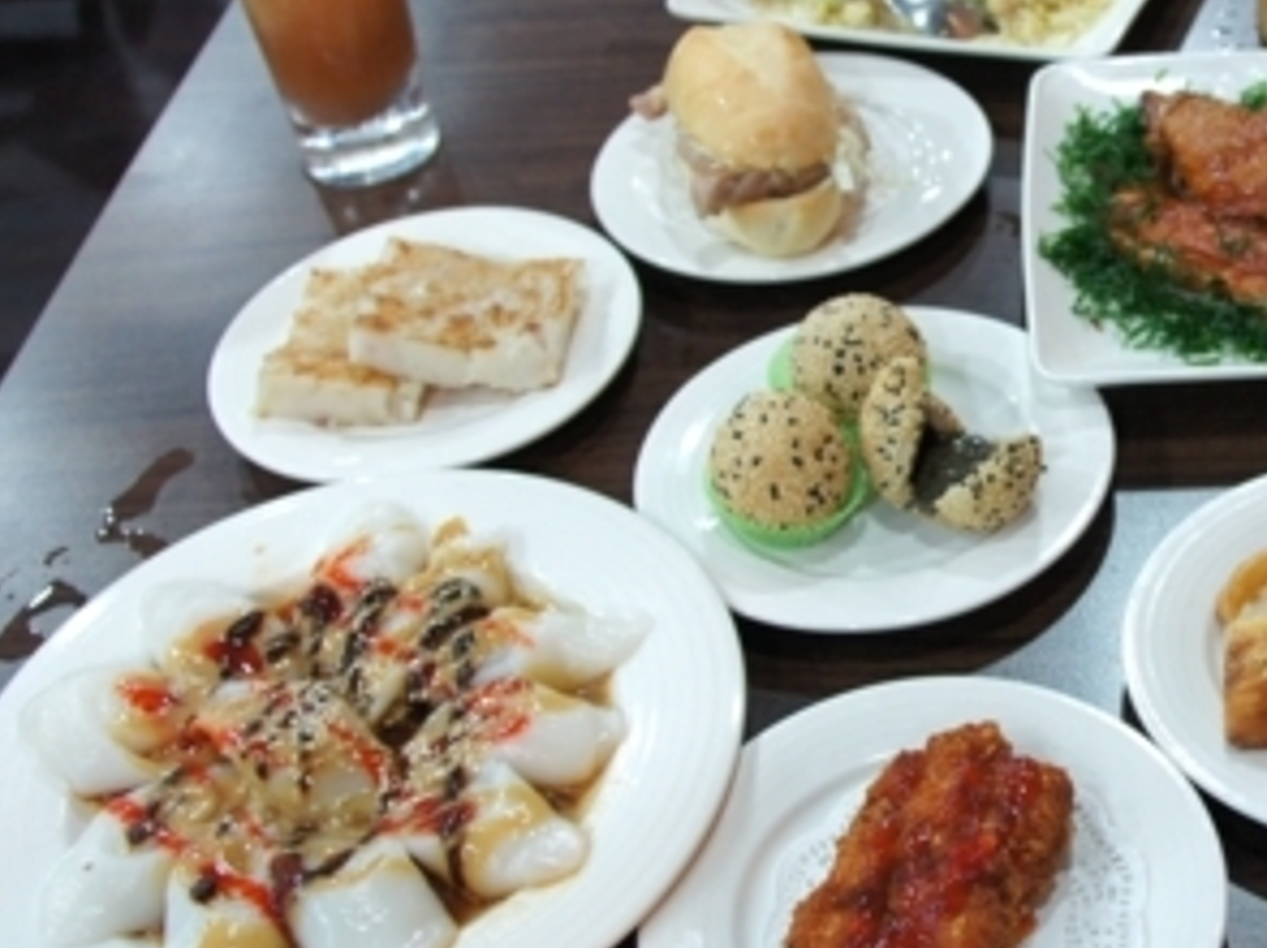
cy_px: 414
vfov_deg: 27.5
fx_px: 1938
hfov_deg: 34.0
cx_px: 1164
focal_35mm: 53
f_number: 3.5
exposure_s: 1/30
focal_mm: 18
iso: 500
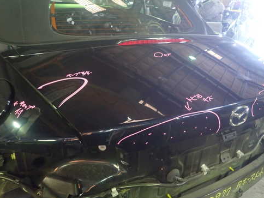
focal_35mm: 31
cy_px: 93
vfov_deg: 45.4
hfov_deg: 57.8
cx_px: 160
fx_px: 236
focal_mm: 4.5
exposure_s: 1/30
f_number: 2
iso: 400
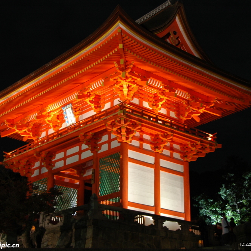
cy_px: 125
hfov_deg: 26.1
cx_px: 131
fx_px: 541
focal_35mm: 66
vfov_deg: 26.1
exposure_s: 2
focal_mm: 34
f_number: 4.2
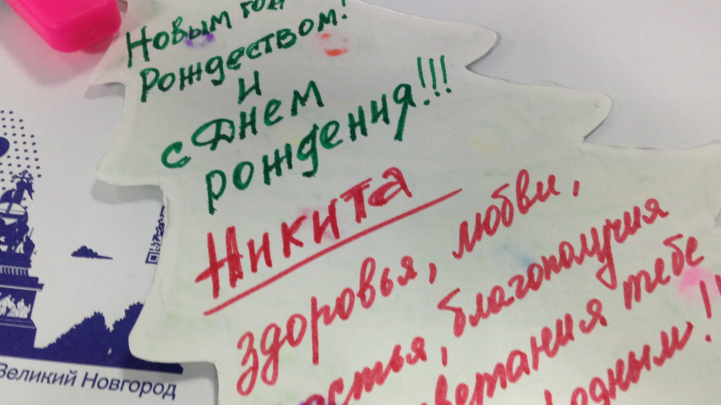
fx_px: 688
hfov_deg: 55.3
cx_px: 361
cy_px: 212
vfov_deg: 32.8
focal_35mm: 36
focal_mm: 4.12
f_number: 2.4
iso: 80
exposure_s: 1/20
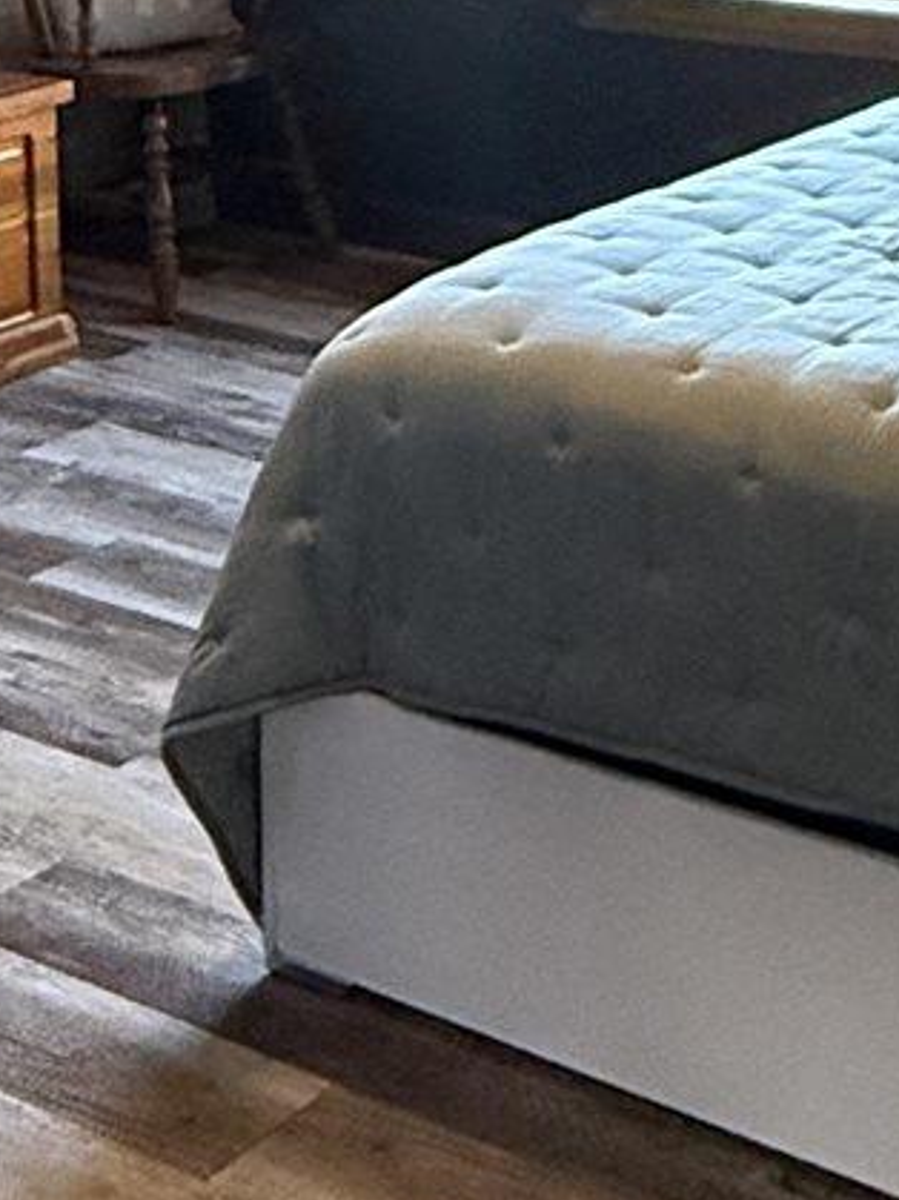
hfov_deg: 19.1
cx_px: 596
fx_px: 2668
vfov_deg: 23.8
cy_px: -100
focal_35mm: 77
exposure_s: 1/120
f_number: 2.2
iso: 640
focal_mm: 2.22
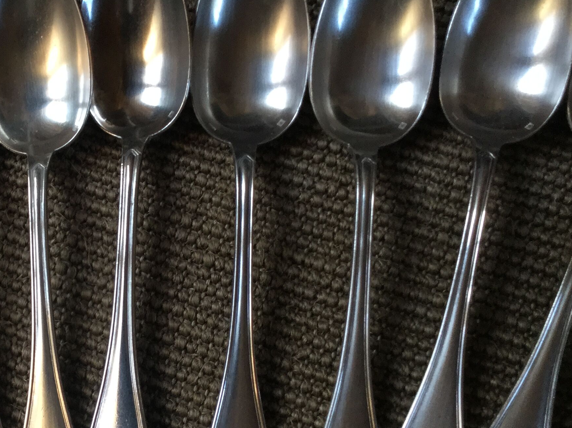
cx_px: 66
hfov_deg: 31.8
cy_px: 279
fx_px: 958
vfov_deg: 25.1
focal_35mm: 58
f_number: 2.4
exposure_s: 1/33
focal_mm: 3.3
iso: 32
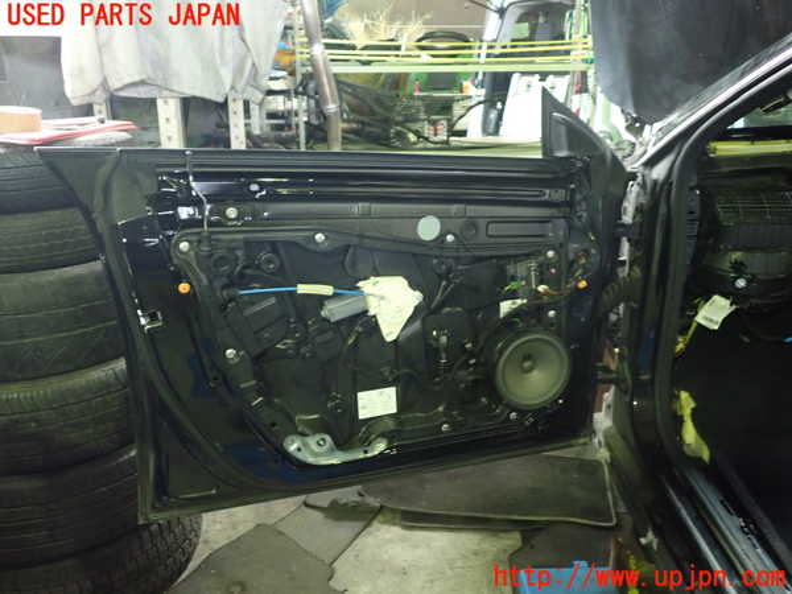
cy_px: 297
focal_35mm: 30
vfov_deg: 46.8
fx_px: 686
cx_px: 396
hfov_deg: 60.0
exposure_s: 1/30
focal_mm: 5.4
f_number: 2.3
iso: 800
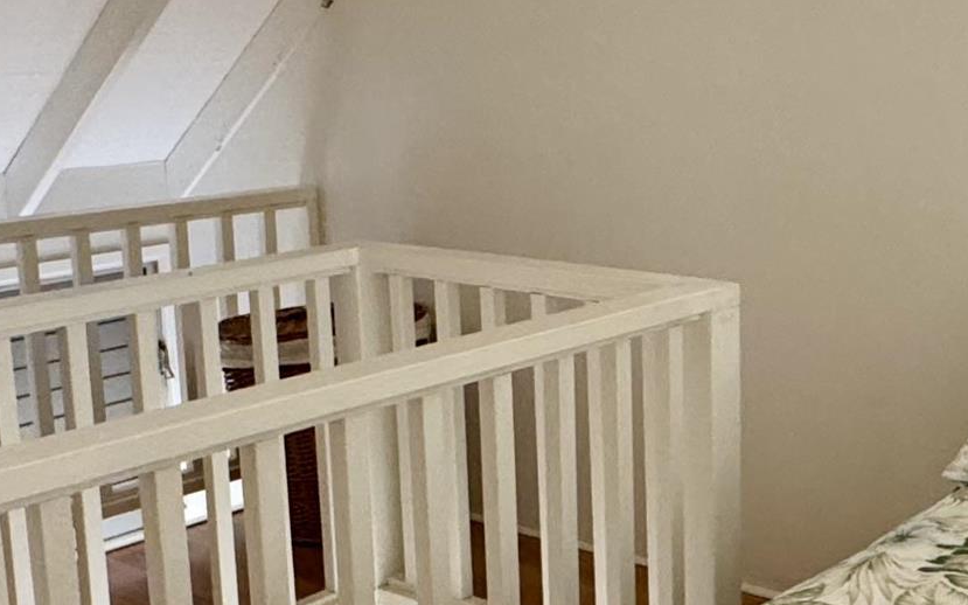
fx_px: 1451
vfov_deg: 23.5
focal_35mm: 55
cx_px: 698
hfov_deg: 36.2
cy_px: 315
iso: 500
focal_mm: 2.22
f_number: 2.2
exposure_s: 1/60
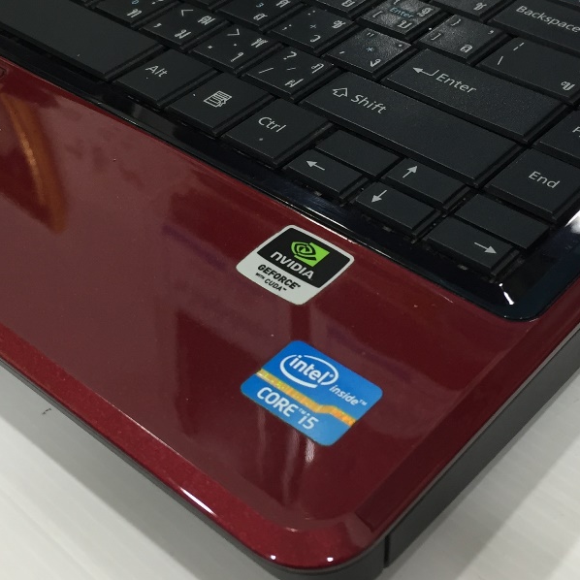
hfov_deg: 30.6
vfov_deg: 30.4
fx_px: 1062
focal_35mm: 56
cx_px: 306
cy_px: 203
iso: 100
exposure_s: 1/33
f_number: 2.2
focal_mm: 4.15
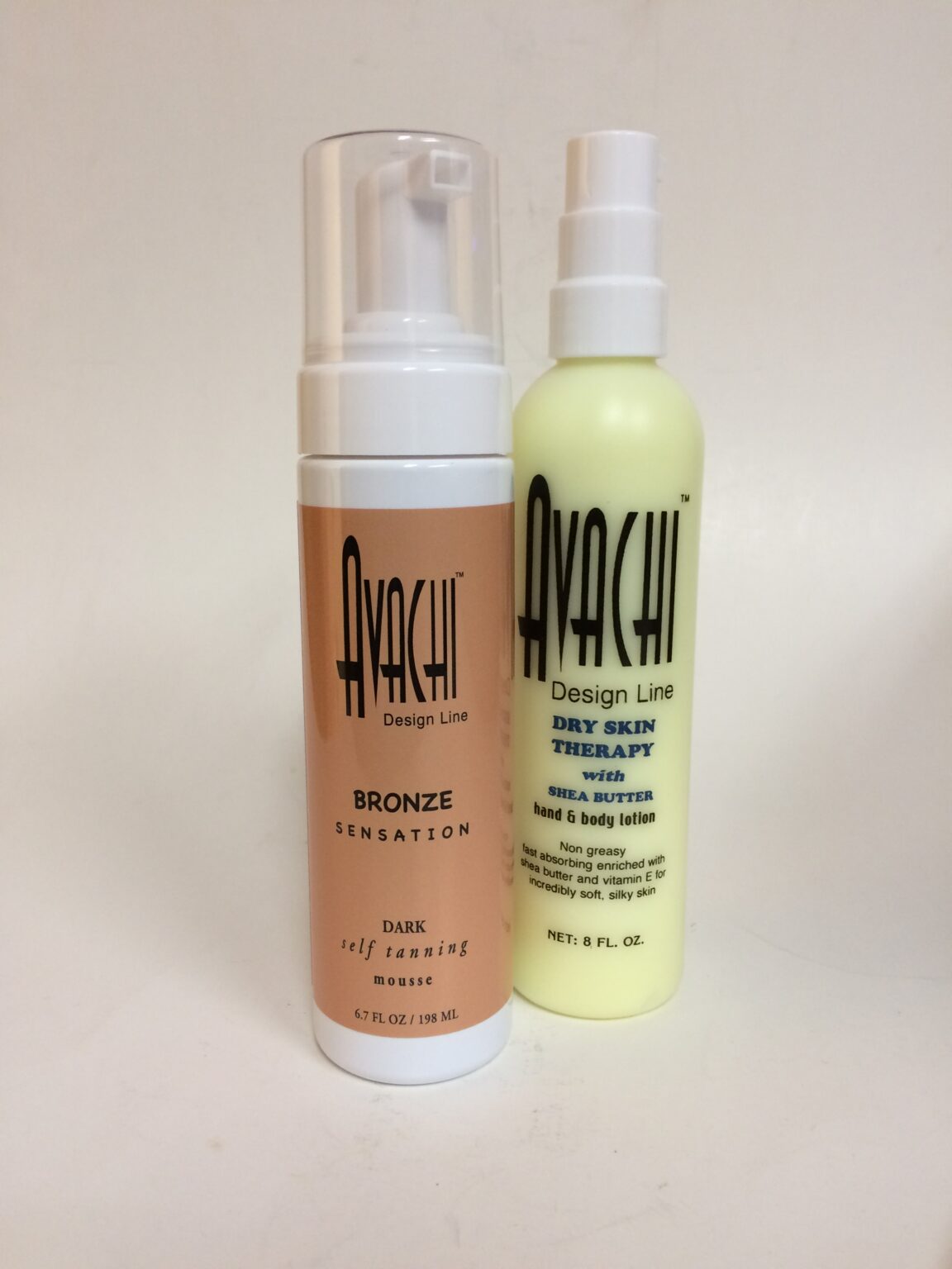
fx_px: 1063
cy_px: 634
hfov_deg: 48.2
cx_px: 476
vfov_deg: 61.7
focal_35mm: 29
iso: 100
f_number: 2.2
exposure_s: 1/30
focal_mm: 4.15
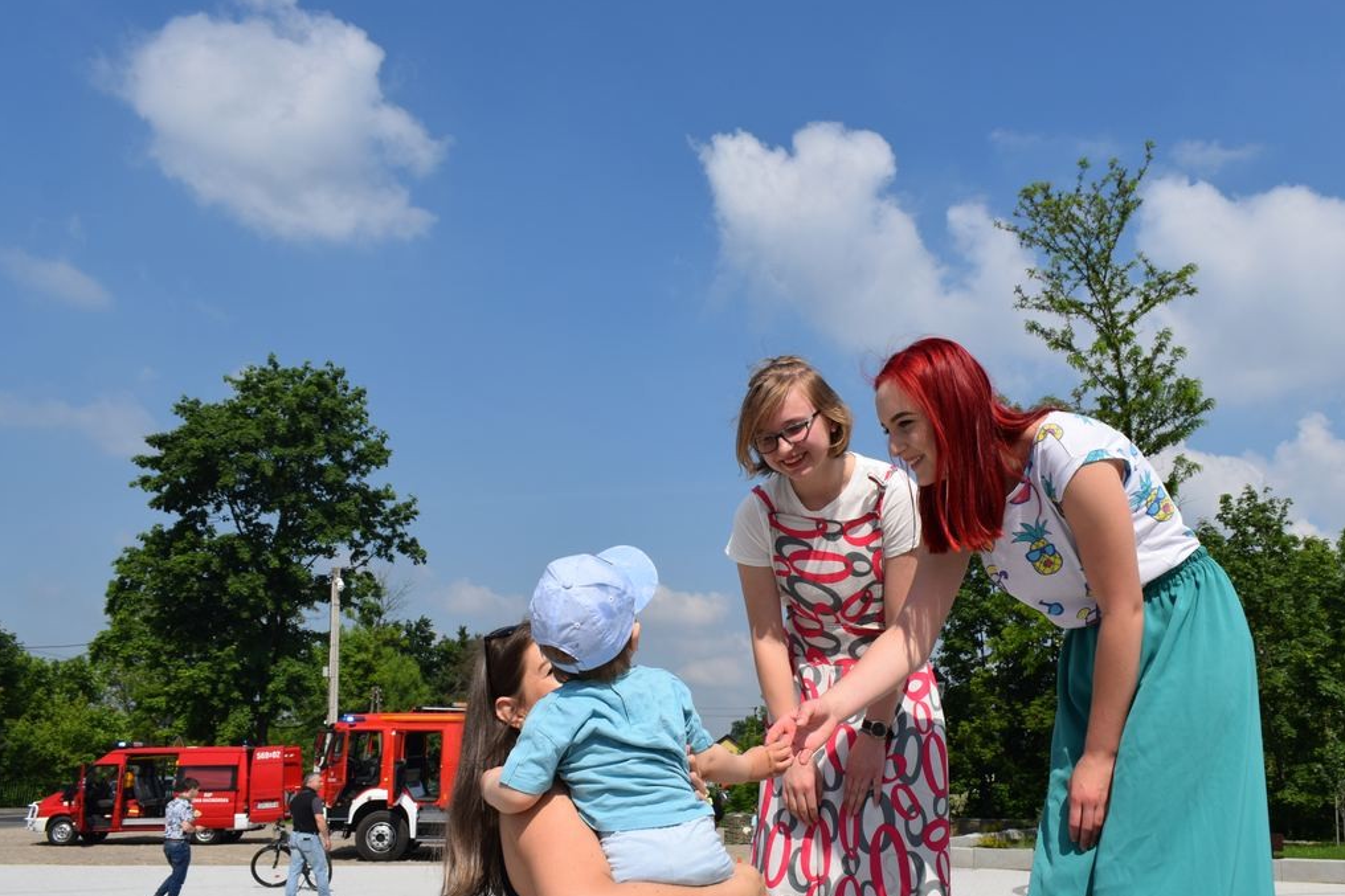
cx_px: 759
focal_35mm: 34
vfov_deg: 38.8
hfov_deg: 55.6
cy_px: 517
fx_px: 1270
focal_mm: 18
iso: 200
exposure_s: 1/500
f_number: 11
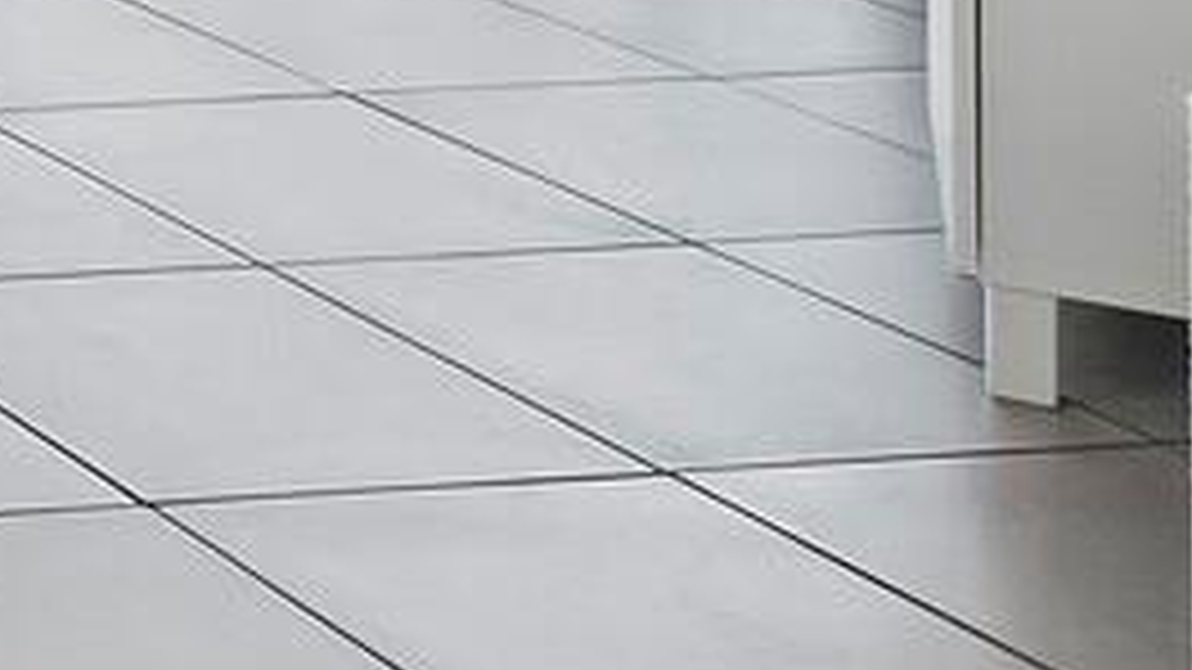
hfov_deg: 15.3
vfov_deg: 11.0
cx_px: -1545
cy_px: -974
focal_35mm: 92
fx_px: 2908
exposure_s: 1/1.25
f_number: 11
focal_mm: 7
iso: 400
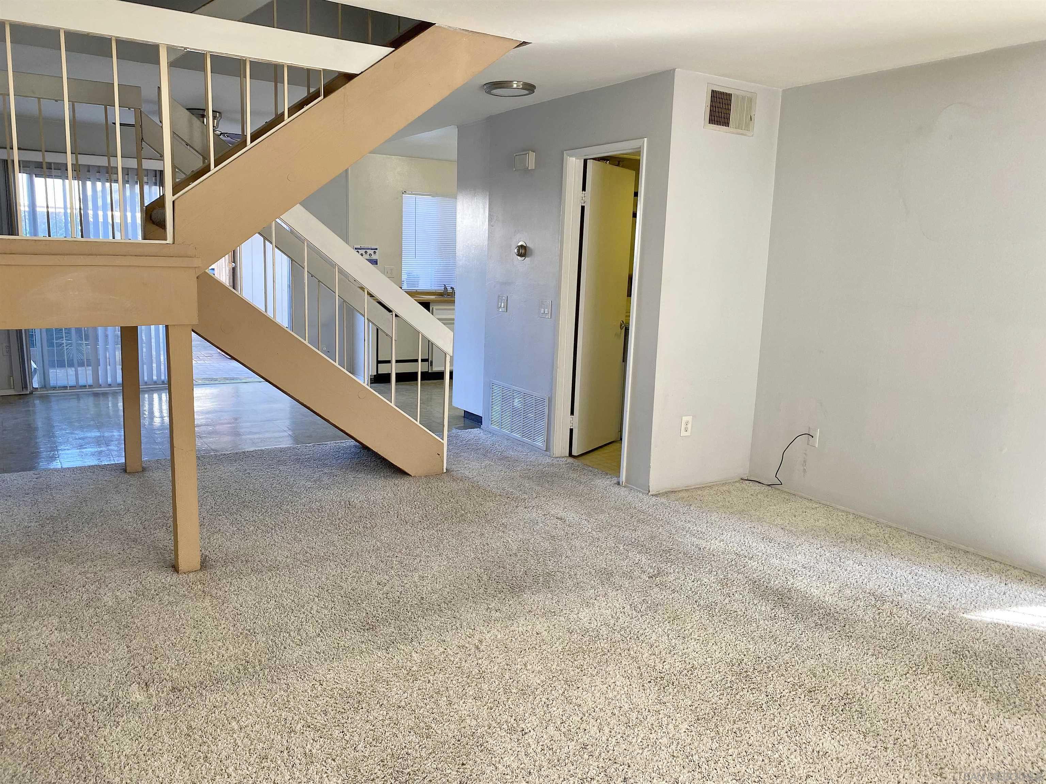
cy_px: 392
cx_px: 523
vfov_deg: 53.1
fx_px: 786
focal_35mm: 26
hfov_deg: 67.3
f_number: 1.8
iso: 100
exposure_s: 1/121
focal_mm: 4.25
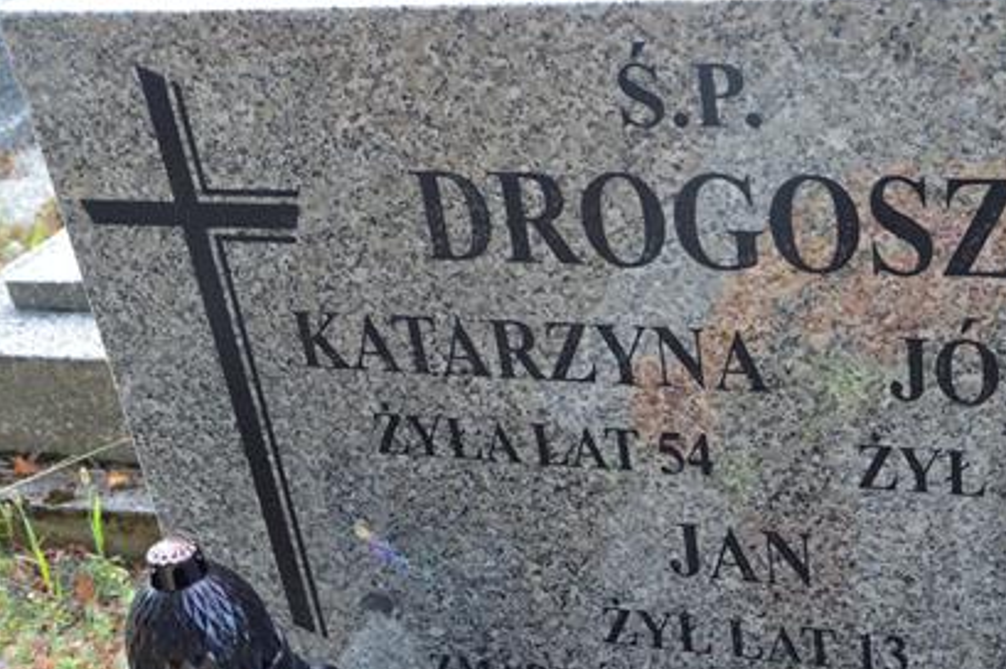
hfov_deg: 32.7
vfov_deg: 22.1
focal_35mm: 61
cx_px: 644
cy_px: 485
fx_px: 1703
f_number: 5.6
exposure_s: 1/125
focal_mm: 26
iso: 400
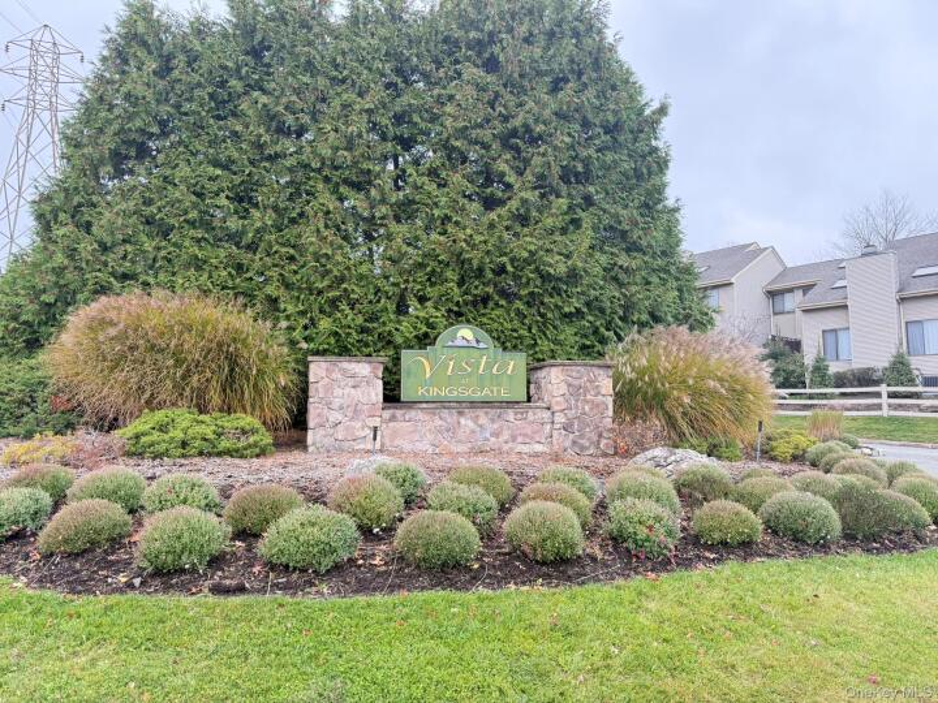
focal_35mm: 24
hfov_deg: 71.6
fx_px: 650
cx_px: 469
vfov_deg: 56.8
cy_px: 352
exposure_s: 1/231
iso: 100
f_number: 1.78
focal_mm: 6.76
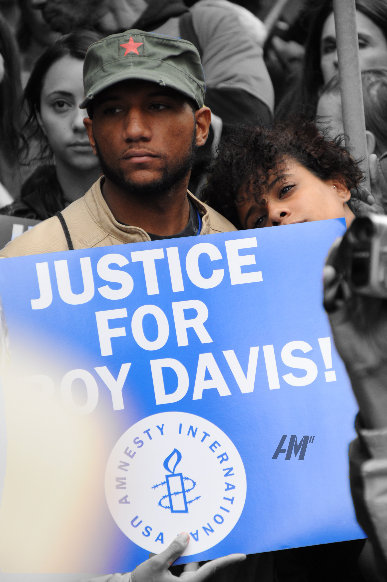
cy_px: 291
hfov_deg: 6.8
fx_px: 3274
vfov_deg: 10.2
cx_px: 194
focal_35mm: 202
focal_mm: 135
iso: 400
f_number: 6
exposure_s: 1/60
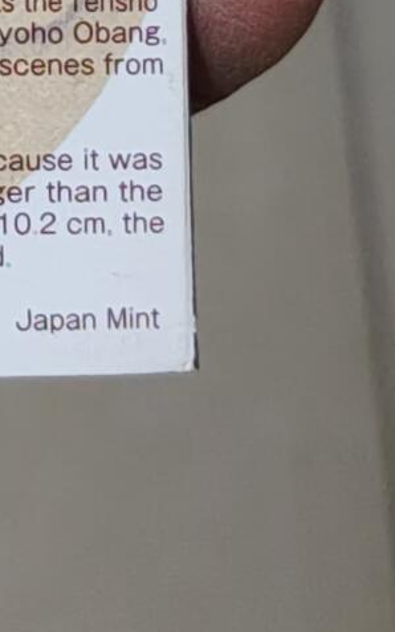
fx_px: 3515
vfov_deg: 9.7
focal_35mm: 204
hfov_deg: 6.3
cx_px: -358
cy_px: -531
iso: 638
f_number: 1.88
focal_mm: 4.84
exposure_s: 1/100
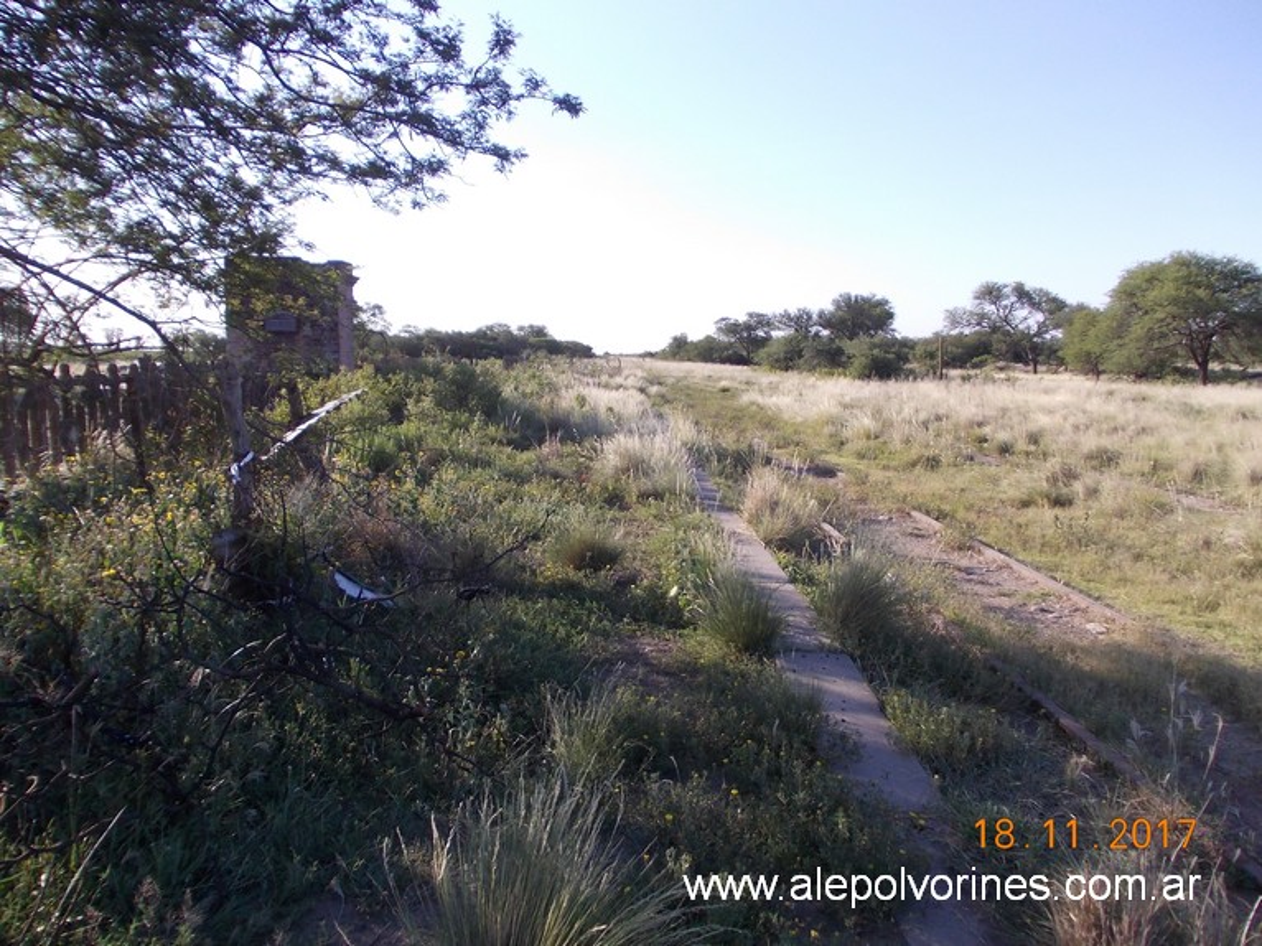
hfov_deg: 63.5
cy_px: 473
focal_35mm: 28
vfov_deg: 49.7
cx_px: 631
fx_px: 1020
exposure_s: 1/160
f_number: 5.4
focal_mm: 4
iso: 80
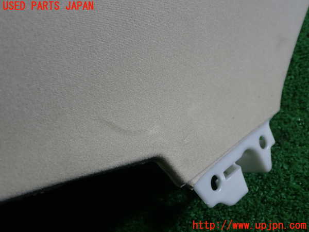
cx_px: 154
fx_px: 339
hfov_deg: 49.0
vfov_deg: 37.7
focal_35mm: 38
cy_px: 116
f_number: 2.7
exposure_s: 1/80
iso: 125
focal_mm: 6.83
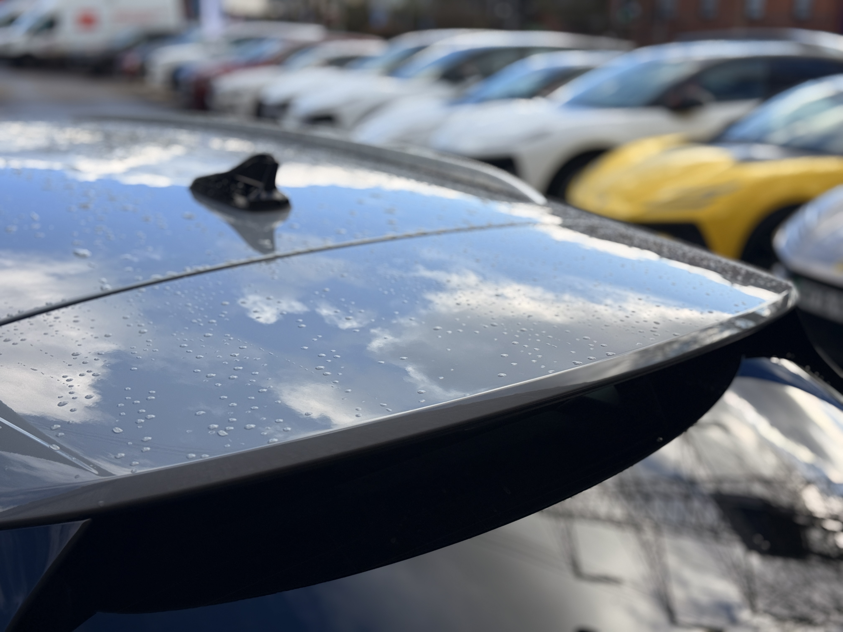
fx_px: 1169
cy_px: 316
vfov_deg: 30.3
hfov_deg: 39.7
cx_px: 422
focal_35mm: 48
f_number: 1.78
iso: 64
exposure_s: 1/2494
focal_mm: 6.76
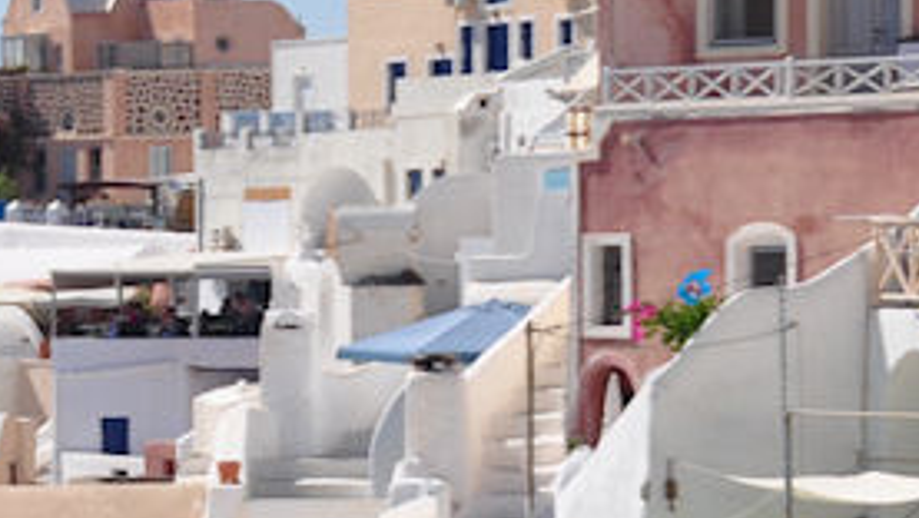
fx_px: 6289
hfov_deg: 7.9
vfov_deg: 4.7
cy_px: 407
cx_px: -1005
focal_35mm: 258
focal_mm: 38
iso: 200
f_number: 6.3
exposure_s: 1/1600
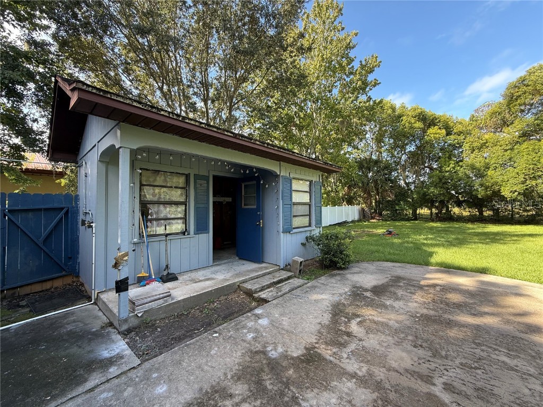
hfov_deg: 102.1
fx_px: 220
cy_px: 204
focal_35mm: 14
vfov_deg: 85.7
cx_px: 272
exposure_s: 1/122
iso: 50
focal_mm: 2.22
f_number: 2.2
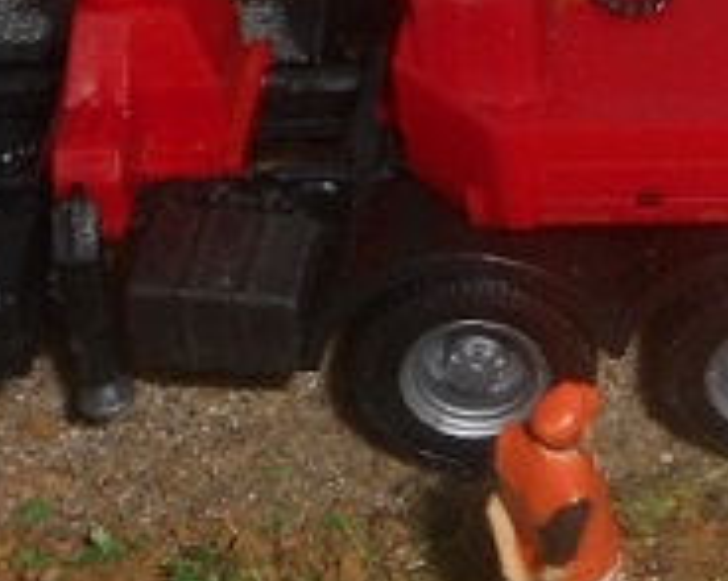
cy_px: -261
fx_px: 3984
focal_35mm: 185
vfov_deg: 8.2
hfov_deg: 10.0
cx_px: 1179
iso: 80
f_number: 4.2
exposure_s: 1/30
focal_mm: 6
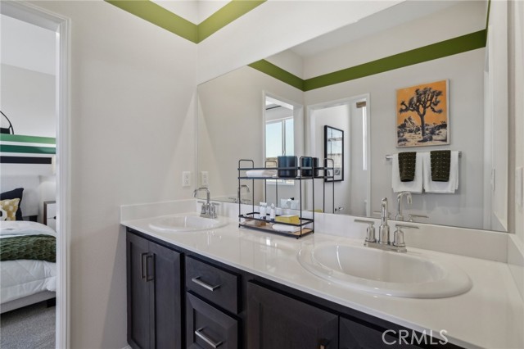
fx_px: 233
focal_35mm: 16
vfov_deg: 73.7
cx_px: 262
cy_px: 174
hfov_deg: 96.8
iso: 400
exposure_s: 1/30
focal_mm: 16
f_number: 7.1
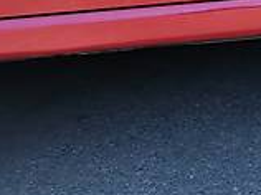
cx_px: 421
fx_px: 994
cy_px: -88
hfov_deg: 13.8
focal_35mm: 132
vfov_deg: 10.8
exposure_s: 1/312
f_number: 1.8
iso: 50
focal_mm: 4.8
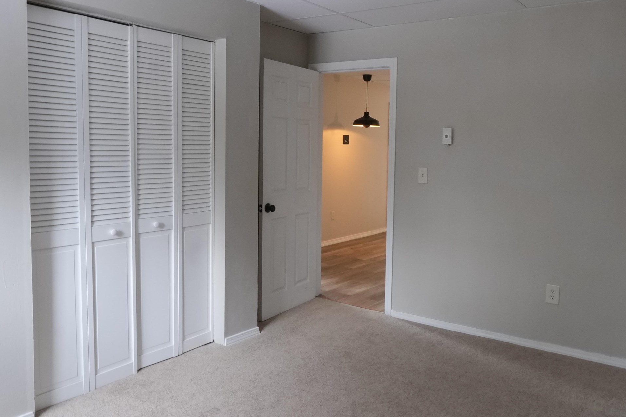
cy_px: 181
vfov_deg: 44.9
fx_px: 504
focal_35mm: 29
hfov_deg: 63.1
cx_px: 378
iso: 1000
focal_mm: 12
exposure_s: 1/6
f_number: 11
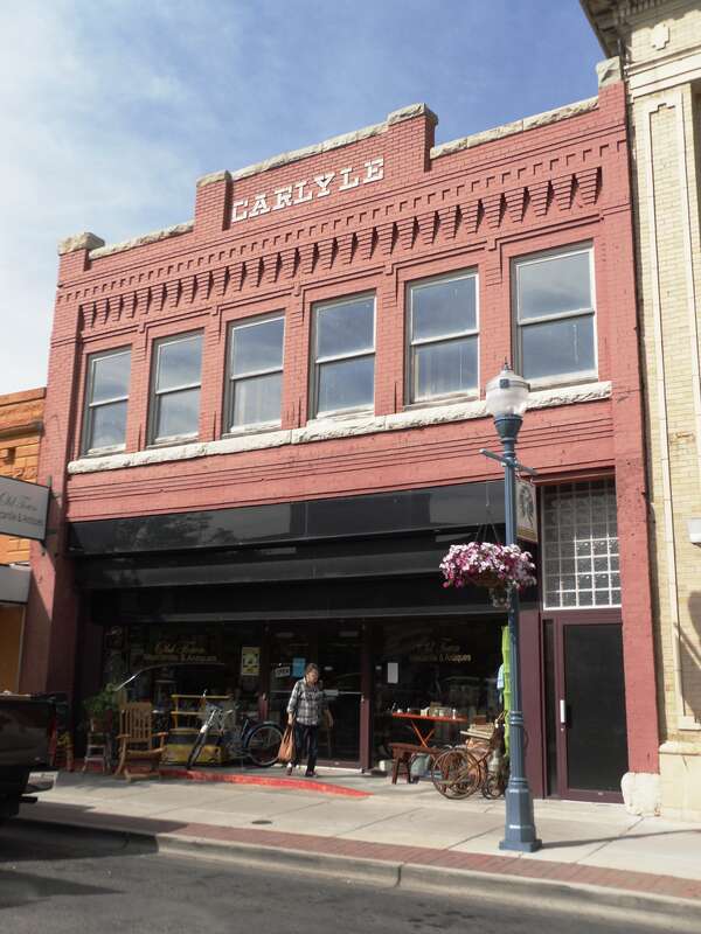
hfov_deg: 32.2
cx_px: 350
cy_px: 467
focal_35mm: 45
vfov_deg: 42.1
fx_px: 1215
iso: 80
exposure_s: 1/181
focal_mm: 6.3
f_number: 8.2
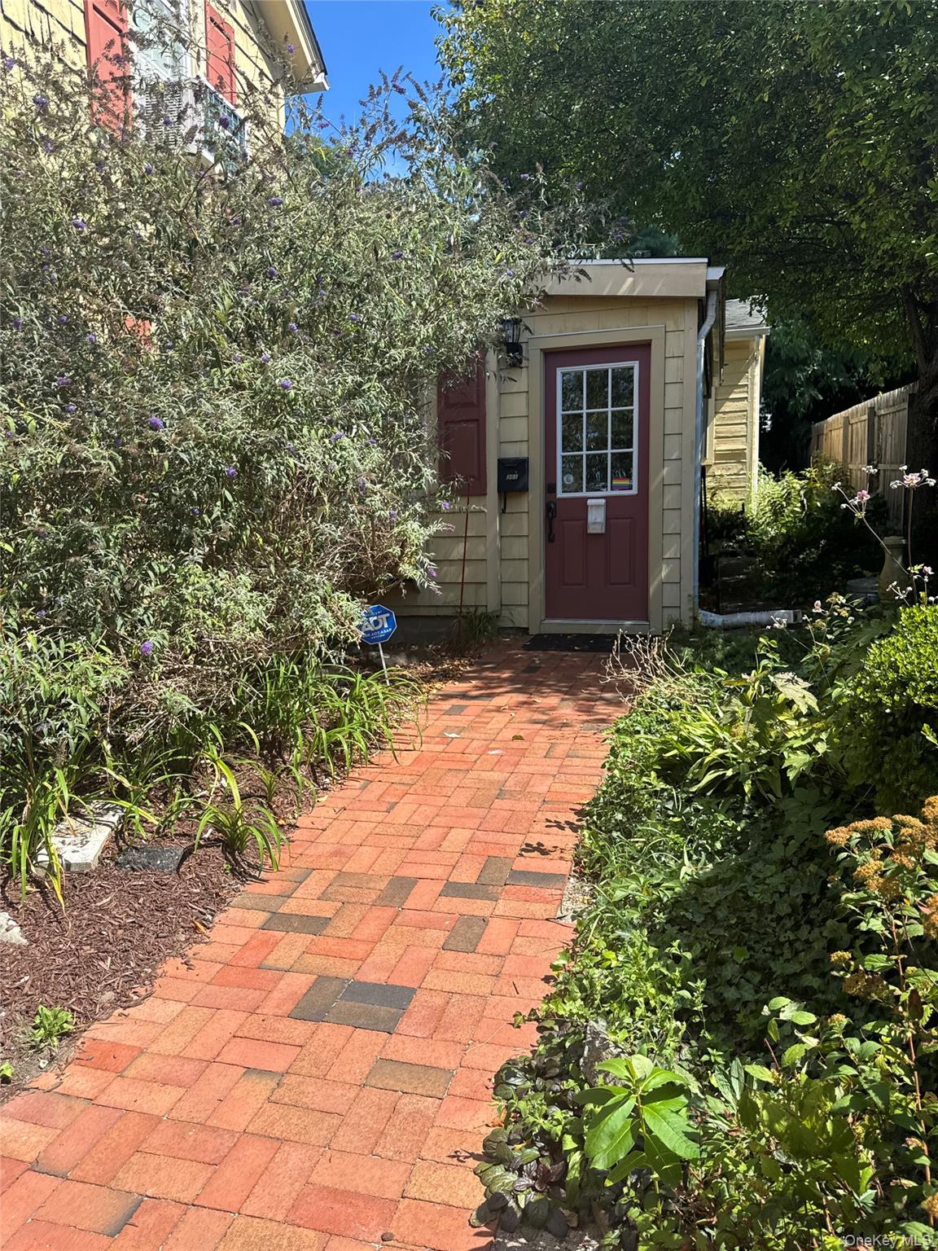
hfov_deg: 56.8
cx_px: 469
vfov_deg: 71.6
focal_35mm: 24
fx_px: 867
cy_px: 626
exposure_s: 1/1869
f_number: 1.78
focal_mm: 6.76
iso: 80
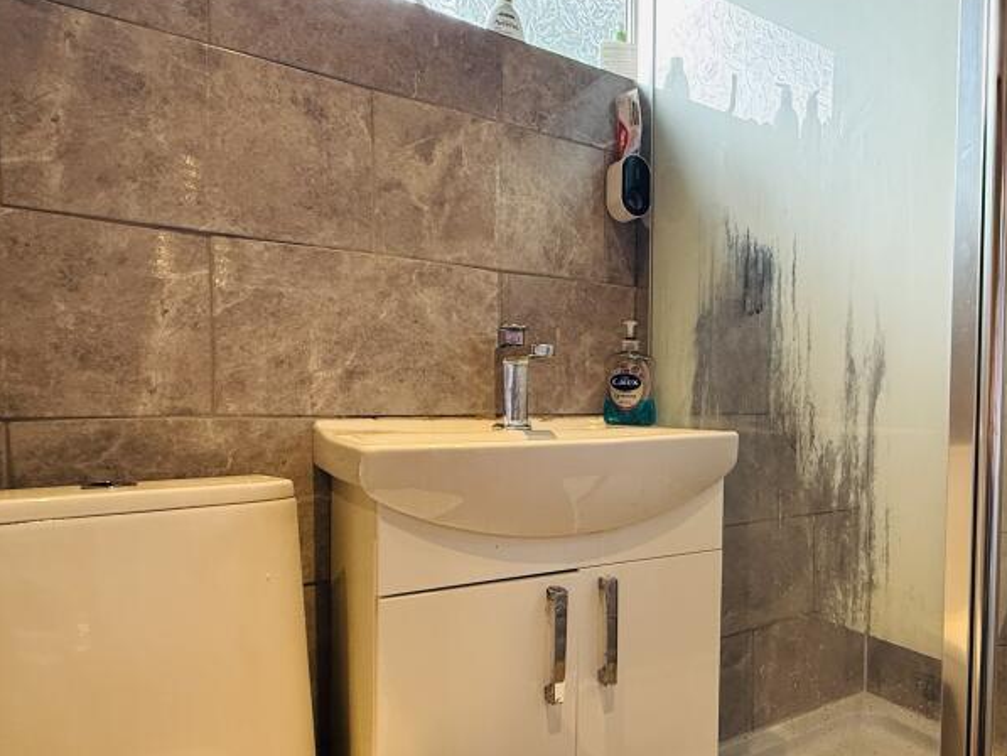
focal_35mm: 24
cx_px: 739
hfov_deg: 67.6
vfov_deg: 56.6
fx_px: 698
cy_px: 435
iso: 320
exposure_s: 1/100
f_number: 2.2
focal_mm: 2.22
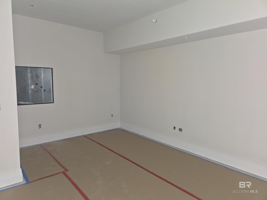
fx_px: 177
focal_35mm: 23
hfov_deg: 73.9
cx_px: 134
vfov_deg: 58.9
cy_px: 100
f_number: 1.7
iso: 400
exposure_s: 1/12
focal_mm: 6.3
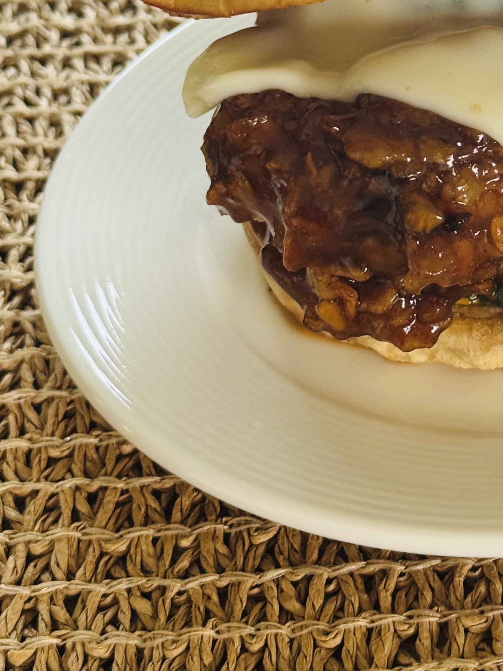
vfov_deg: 18.6
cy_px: 136
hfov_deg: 13.8
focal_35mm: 105
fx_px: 2035
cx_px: 534
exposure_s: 1/60
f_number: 1.78
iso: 160
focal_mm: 6.76
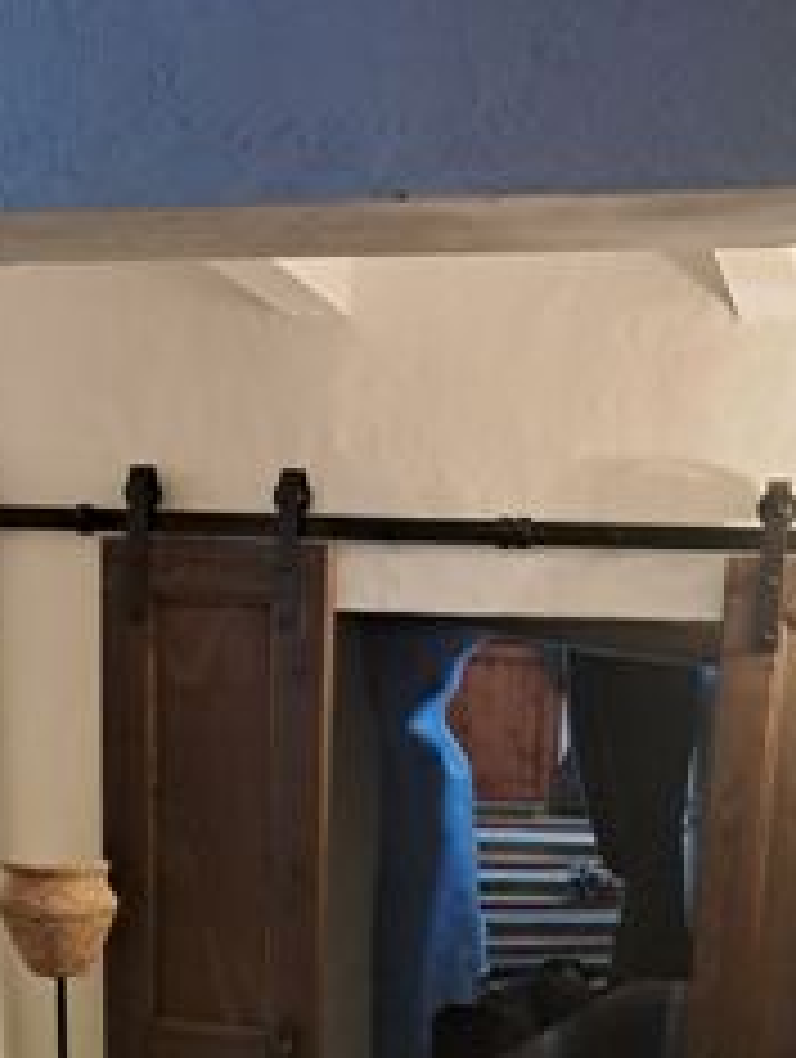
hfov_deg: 24.1
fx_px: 1865
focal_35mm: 61
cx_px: 434
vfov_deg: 28.5
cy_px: 1189
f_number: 1.8
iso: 500
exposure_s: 1/40
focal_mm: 4
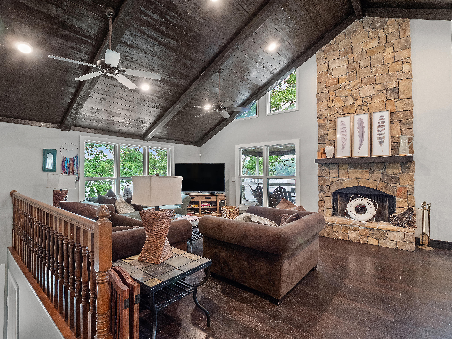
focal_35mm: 16
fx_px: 209
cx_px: 226
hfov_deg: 94.5
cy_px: 170
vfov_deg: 78.1
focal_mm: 8
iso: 400
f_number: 5.6
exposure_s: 1/6
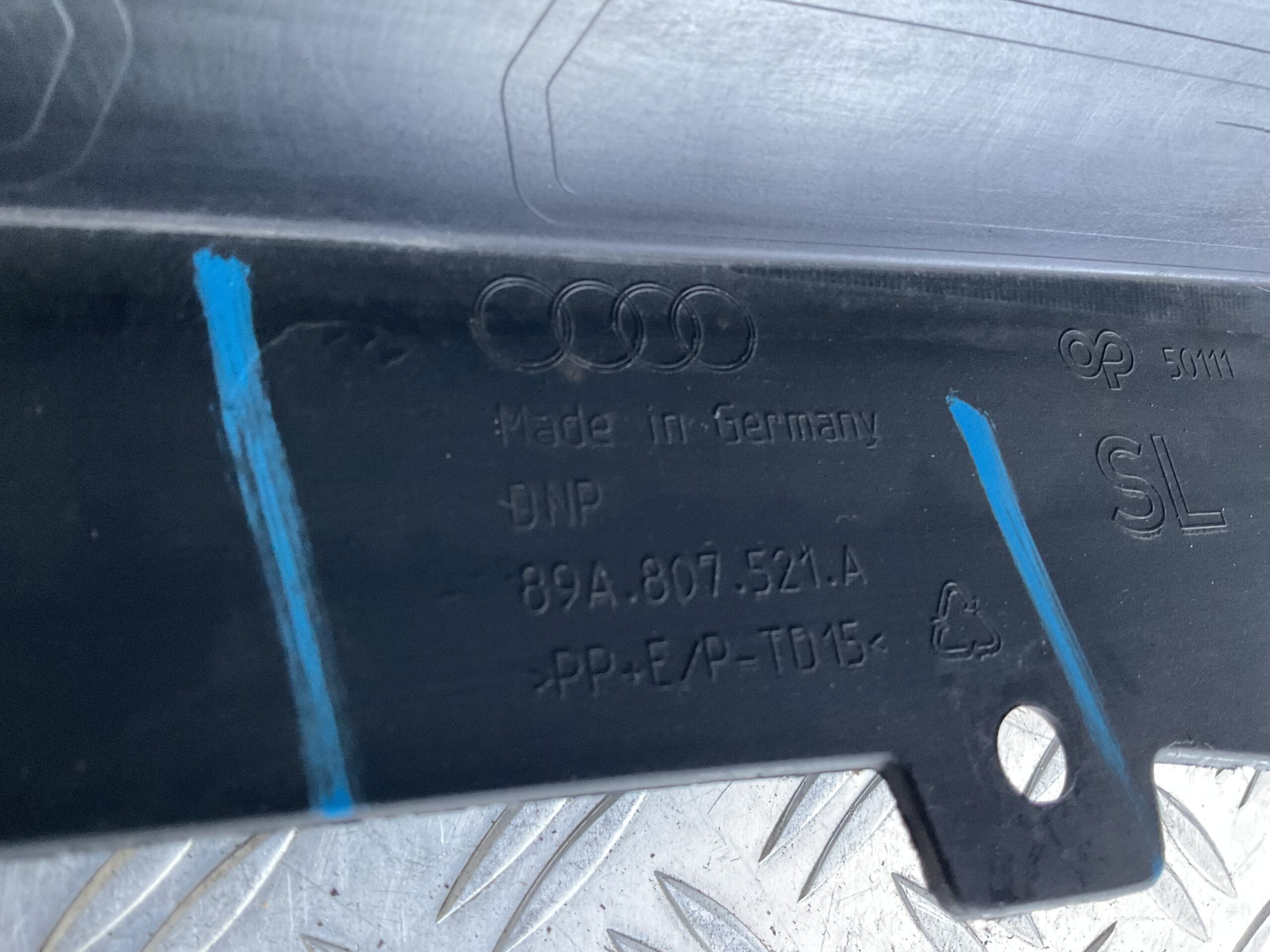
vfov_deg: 48.2
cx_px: 635
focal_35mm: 29
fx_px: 1064
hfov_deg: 61.7
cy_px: 476
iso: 250
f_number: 1.8
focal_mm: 3
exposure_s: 1/25
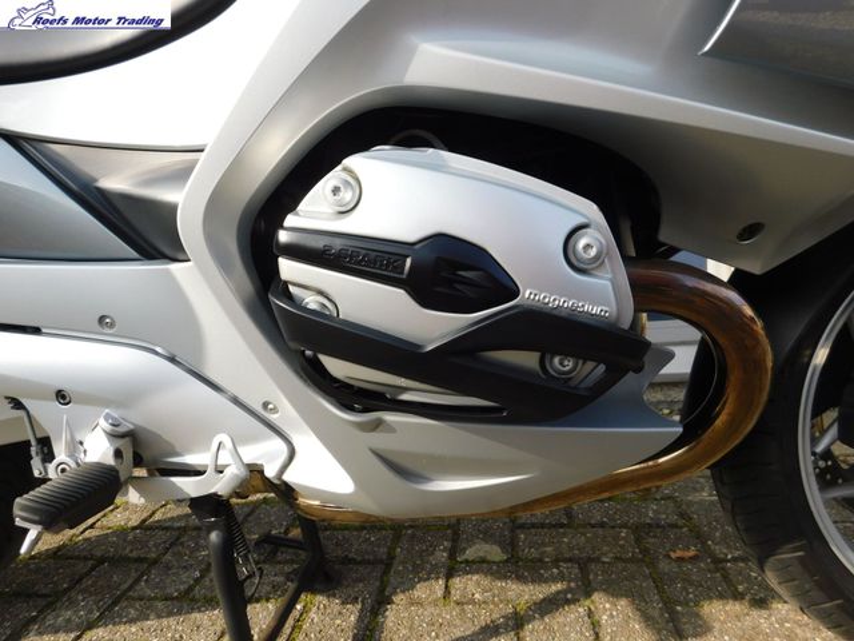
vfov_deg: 56.8
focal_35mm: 24
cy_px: 320
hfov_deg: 71.6
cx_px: 427
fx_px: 592
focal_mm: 4.1
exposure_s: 1/500
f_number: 3
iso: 125
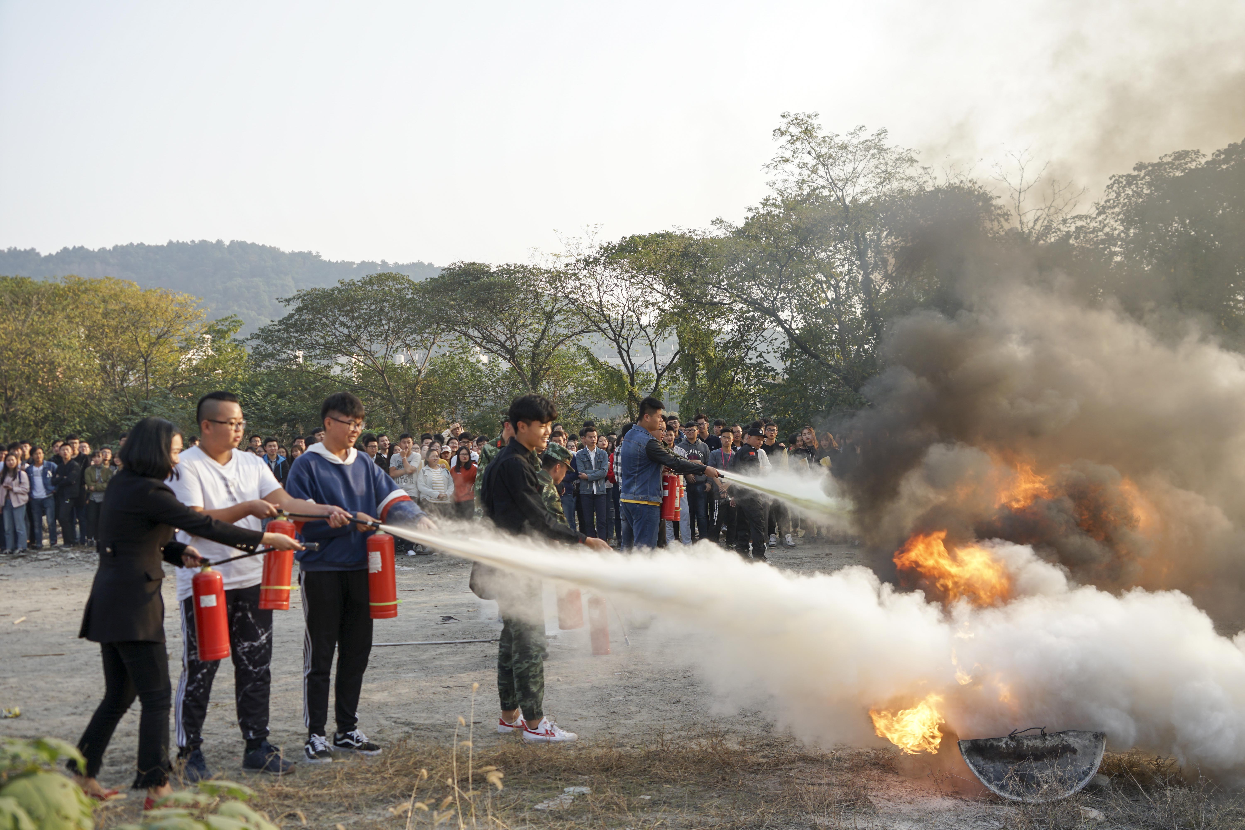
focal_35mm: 38
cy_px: 415
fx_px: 1314
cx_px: 622
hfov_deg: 50.7
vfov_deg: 35.1
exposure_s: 1/250
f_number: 5.6
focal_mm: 38
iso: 160
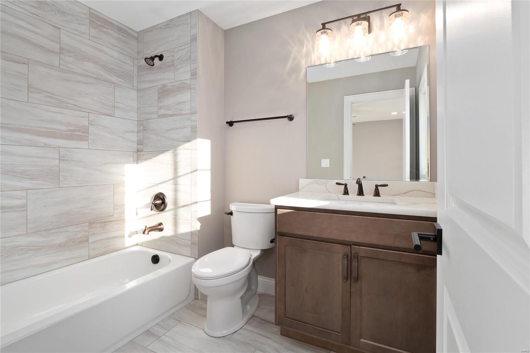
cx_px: 265
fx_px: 235
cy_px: 176
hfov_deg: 96.7
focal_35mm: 16
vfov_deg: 73.7
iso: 400
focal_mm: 8
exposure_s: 1/8
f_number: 8
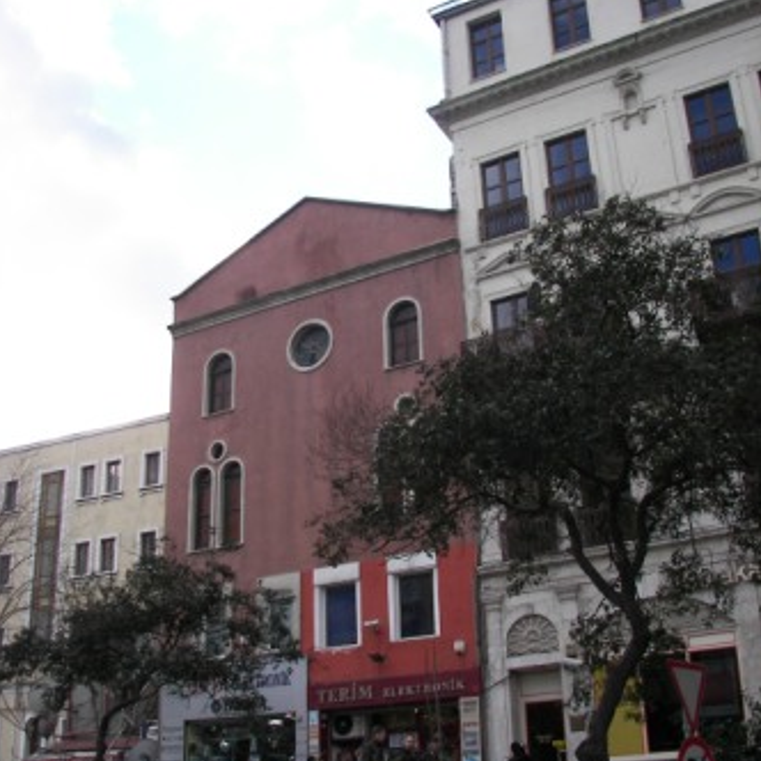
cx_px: 378
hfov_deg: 39.2
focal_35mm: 43
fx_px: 1070
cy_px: 429
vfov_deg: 39.1
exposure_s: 1/320
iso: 50
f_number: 2.8
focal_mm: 6
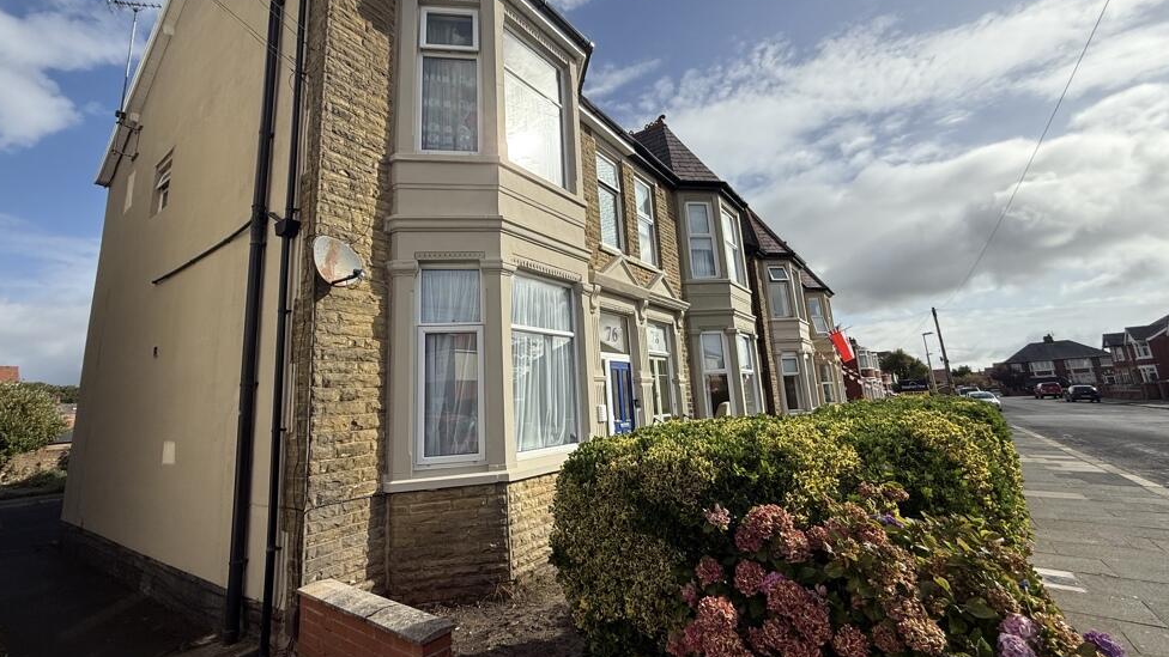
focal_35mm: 16
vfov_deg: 67.0
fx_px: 496
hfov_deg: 99.3
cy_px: 308
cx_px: 565
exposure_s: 1/3289
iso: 50
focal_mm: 2.22
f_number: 2.2
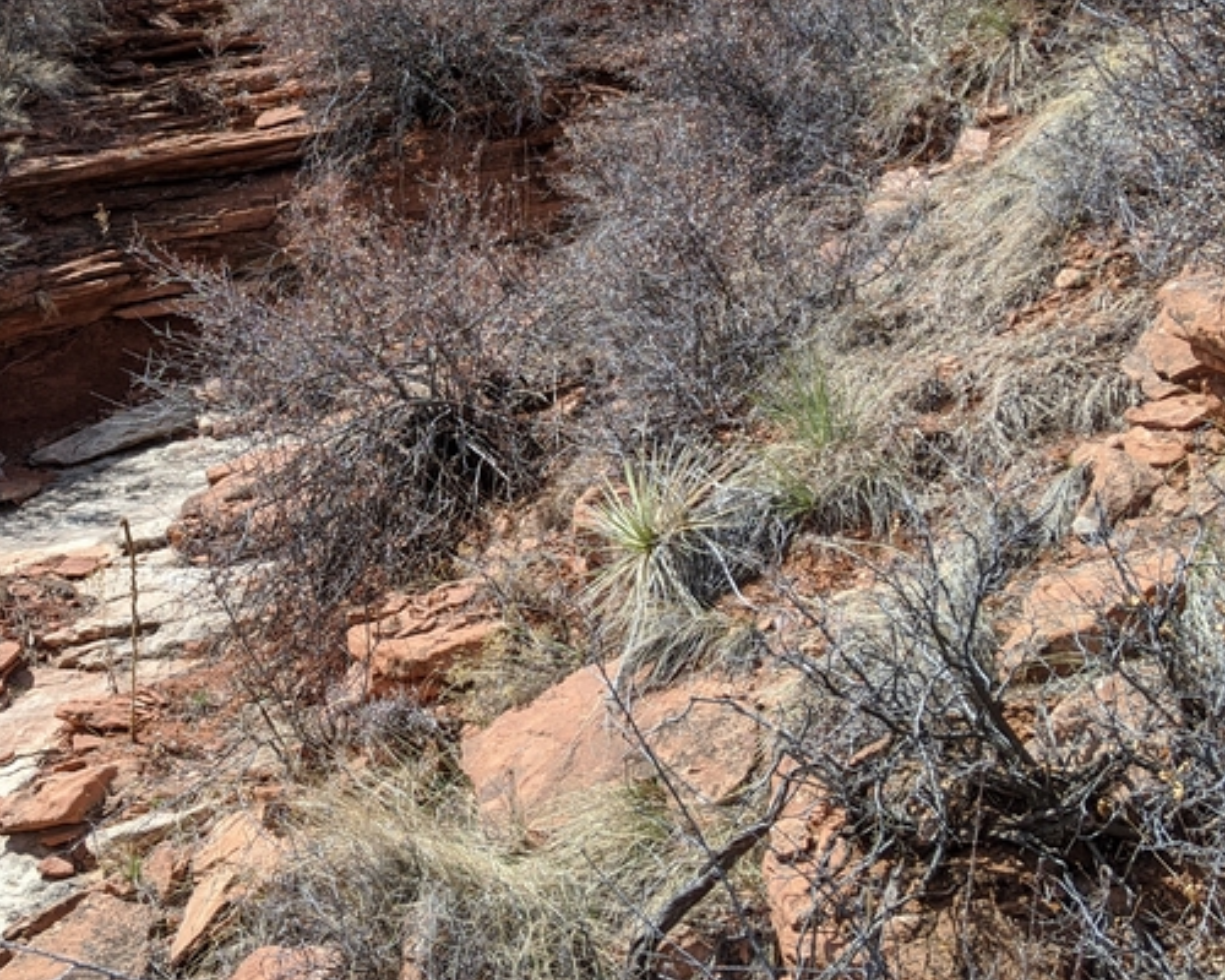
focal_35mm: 54
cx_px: 282
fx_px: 1958
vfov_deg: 27.8
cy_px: 277
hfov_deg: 33.9
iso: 45
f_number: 1.8
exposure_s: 1/2347
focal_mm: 4.44
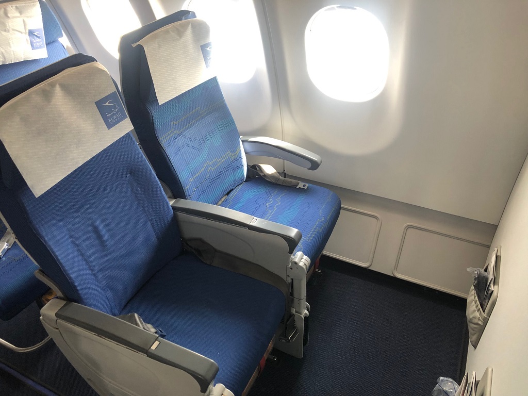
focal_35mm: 28
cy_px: 198
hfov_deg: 63.4
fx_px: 427
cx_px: 264
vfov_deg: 49.7
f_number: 1.8
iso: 32
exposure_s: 1/32
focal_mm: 4
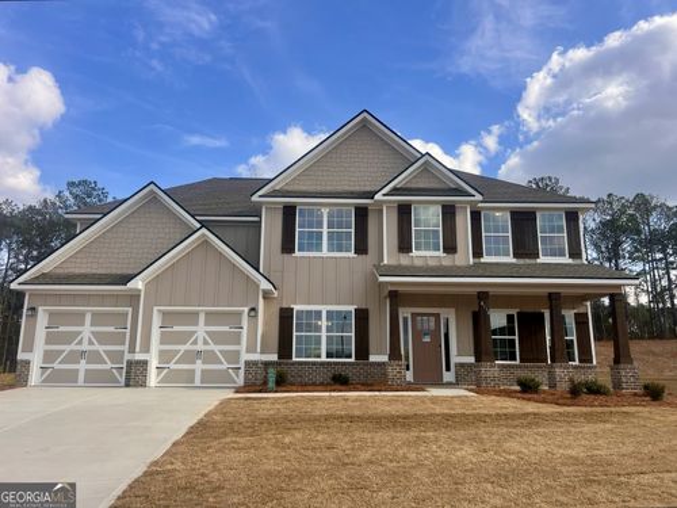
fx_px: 508
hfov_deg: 67.3
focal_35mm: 26
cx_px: 338
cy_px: 254
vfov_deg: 53.1
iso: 50
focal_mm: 5.7
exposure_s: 1/2841
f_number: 1.5
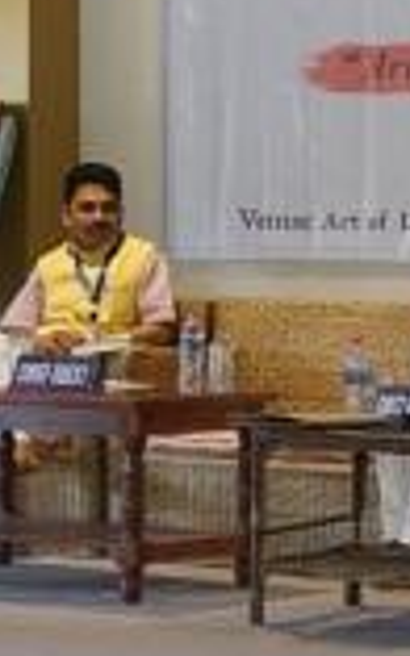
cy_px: 224
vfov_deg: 13.1
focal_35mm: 160
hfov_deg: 8.0
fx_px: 2863
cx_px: 661
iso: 3200
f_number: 4.5
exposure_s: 1/160
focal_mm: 37
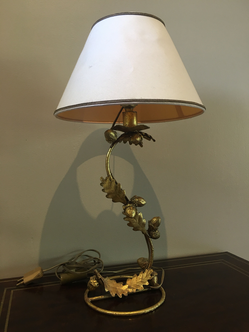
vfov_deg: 61.7
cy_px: 166
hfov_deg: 48.2
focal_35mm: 29
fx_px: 278
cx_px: 124
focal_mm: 4.15
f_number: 2.2
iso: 50
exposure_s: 1/17
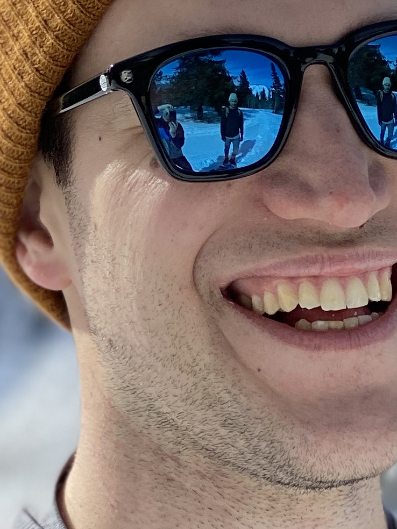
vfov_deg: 9.3
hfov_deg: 6.9
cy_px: 452
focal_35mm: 213
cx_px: 479
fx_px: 3257
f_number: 2
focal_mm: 6
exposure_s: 1/1497
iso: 20
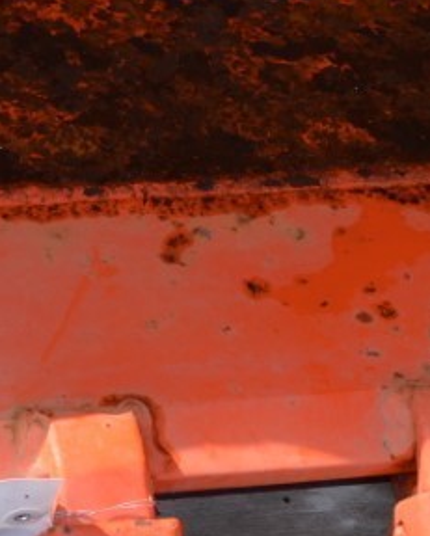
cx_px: 599
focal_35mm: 226
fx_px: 3589
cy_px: 454
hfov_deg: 6.8
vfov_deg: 8.5
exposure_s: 1/200
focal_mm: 40
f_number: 8
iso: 100
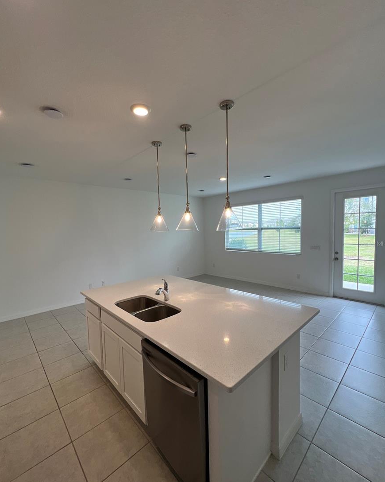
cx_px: 191
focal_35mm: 14
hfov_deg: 88.0
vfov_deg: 100.7
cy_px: 244
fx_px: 199
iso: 50
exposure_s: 1/120
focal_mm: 1.57
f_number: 1.8
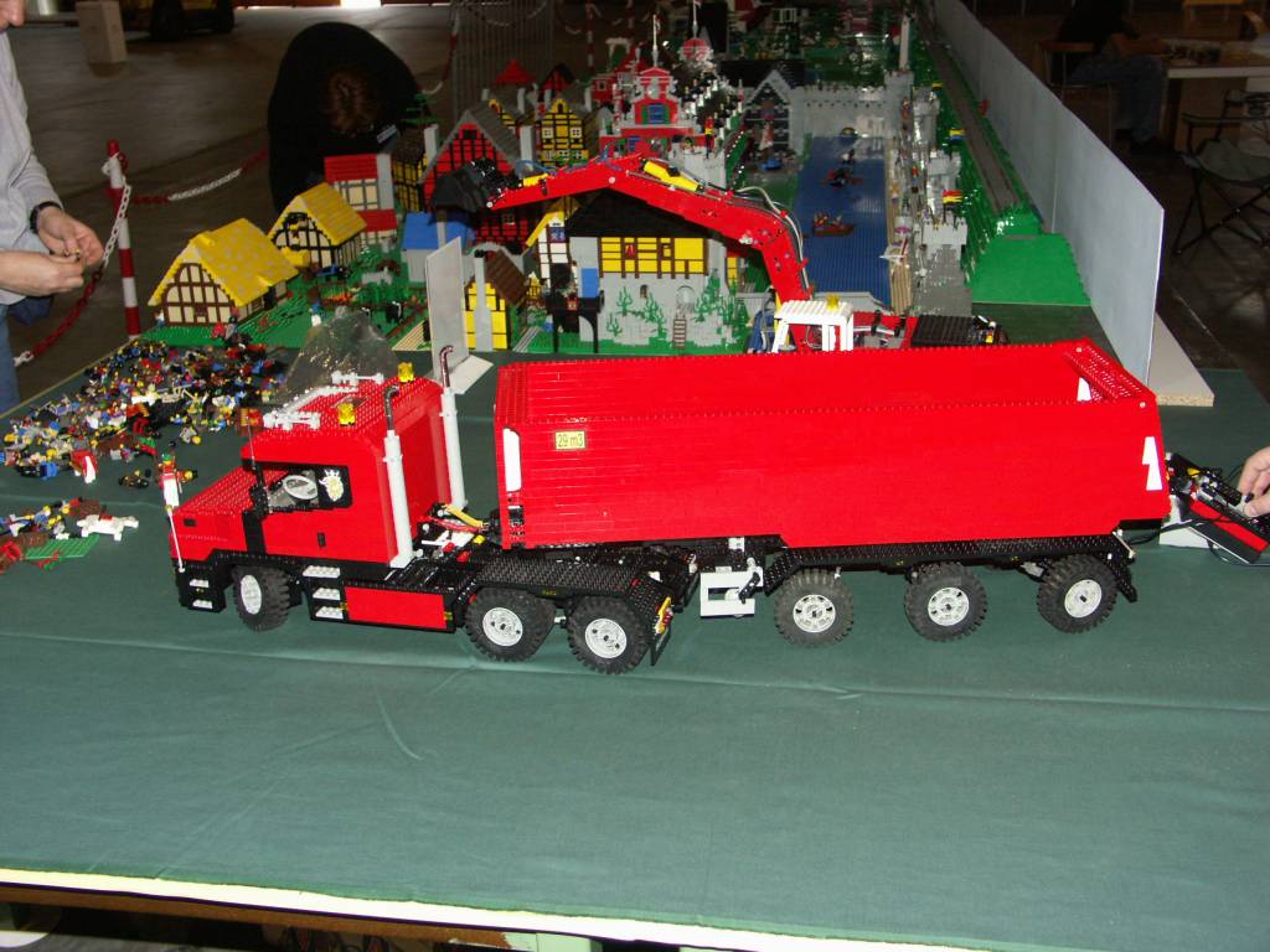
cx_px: 635
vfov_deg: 40.7
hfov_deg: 52.6
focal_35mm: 35
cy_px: 476
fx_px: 1284
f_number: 2.8
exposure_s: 1/50
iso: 200
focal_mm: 9.14
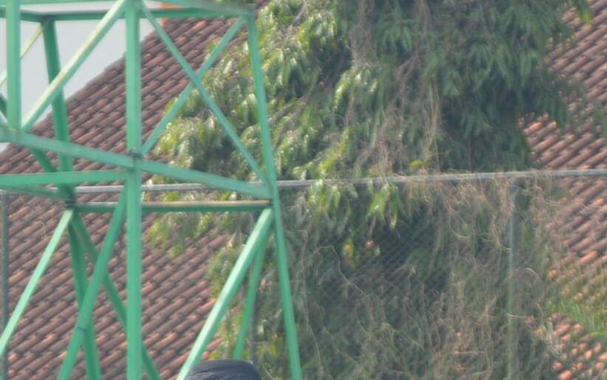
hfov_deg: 4.7
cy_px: 495
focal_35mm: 446
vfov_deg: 2.9
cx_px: -129
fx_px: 7378
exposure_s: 1/125
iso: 140
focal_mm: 80
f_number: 5.6
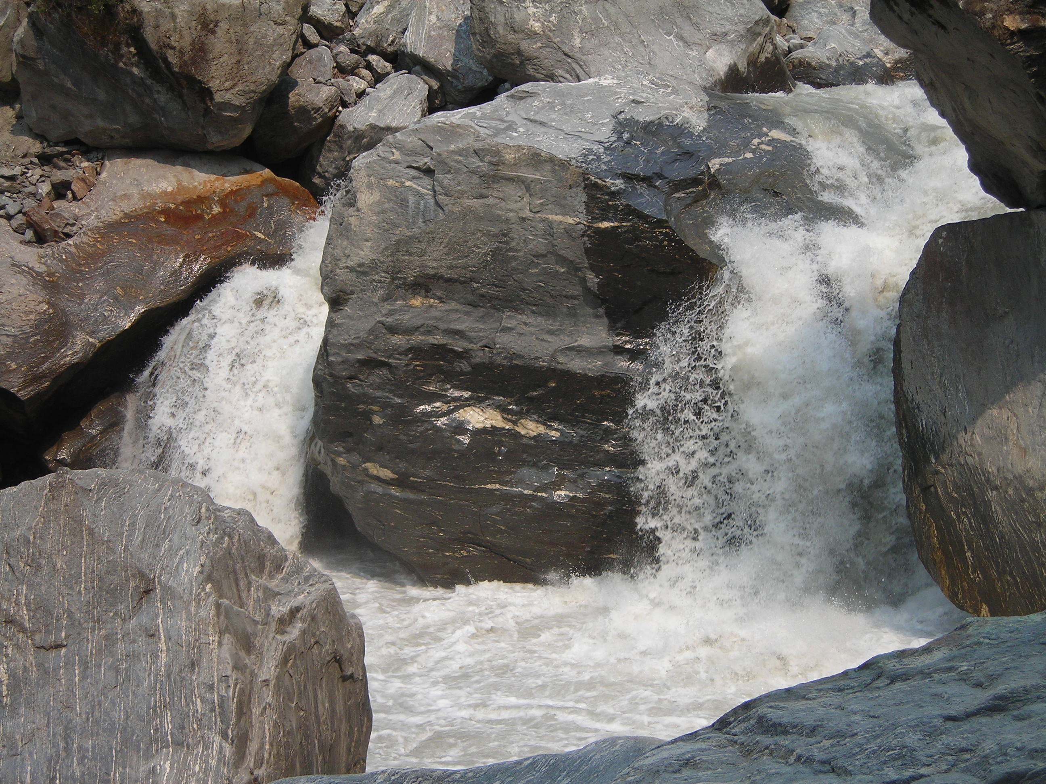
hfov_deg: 25.3
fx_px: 2327
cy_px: 392
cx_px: 523
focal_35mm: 77
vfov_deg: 19.1
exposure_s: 1/348
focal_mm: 12.7
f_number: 4.2
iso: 50
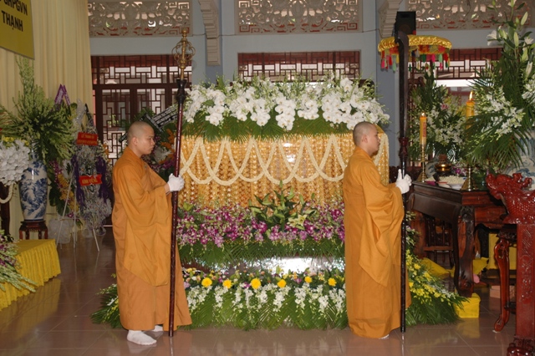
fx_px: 602
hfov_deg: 47.9
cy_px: 178
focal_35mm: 40
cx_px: 268
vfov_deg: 33.0
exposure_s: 1/50
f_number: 3.8
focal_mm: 27
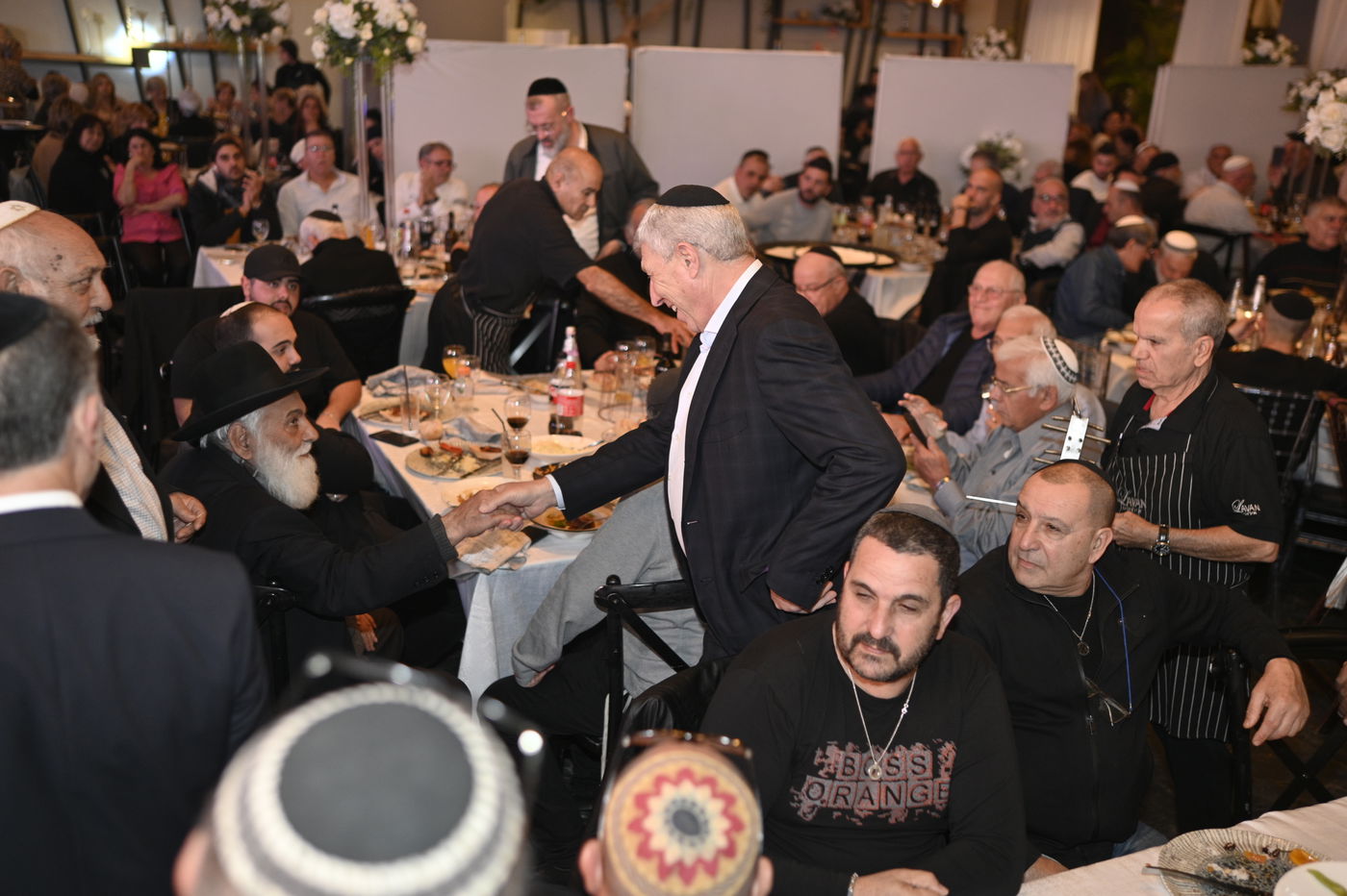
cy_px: 448
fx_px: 1309
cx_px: 674
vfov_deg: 37.8
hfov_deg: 54.5
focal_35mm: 35
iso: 800
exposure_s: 1/200
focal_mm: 35
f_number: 2
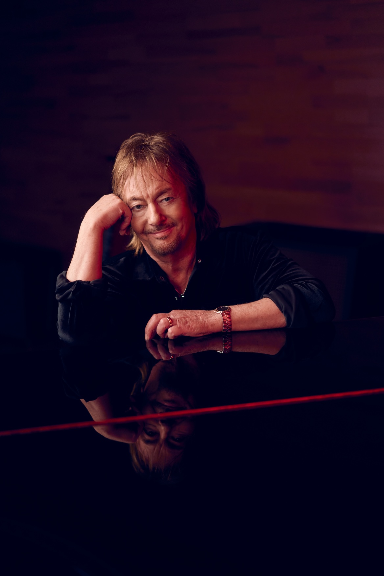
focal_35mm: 55
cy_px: 288
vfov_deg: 36.2
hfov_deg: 24.6
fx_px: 880
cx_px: 192
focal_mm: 55
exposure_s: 1/100
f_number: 1.8
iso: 1000
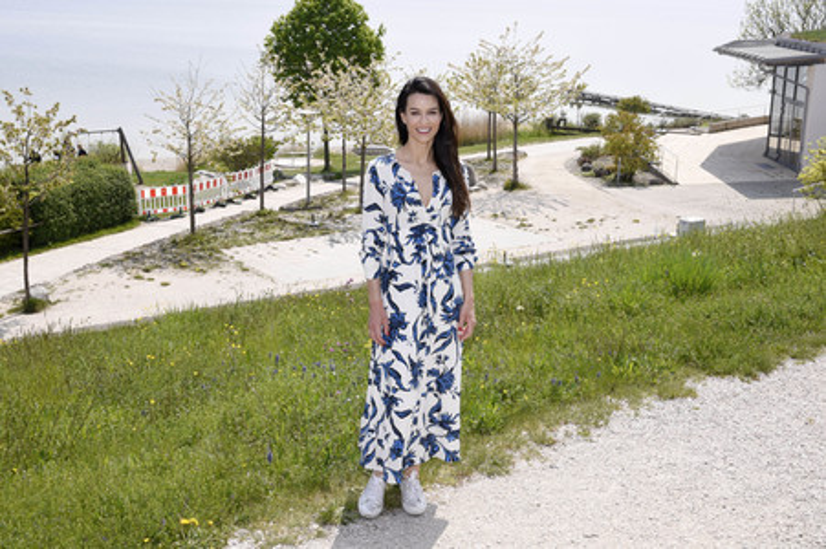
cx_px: 413
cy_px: 274
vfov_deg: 35.0
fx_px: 871
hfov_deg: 50.7
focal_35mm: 38
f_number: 14
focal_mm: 38
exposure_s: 1/160
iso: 250
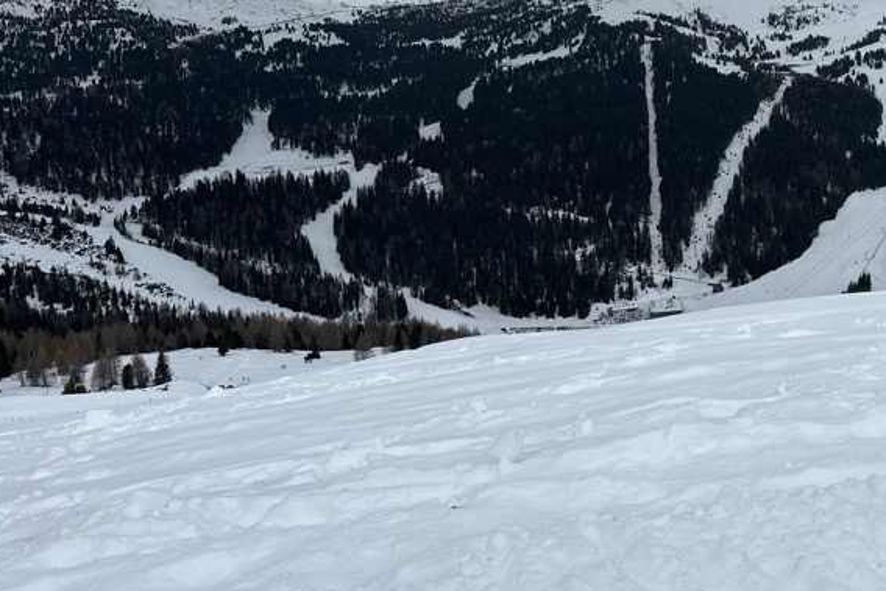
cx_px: 788
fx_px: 1108
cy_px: 148
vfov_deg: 29.4
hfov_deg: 40.5
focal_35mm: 45
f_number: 1.78
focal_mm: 6.86
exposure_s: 1/2252
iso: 80
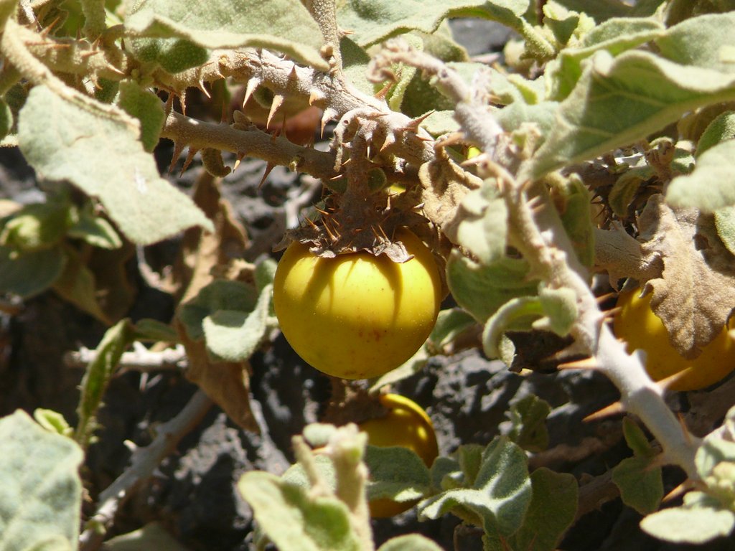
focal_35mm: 598
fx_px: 12697
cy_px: 276
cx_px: 368
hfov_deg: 3.3
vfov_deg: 2.5
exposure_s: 1/500
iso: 100
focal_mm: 88.8
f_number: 5.6
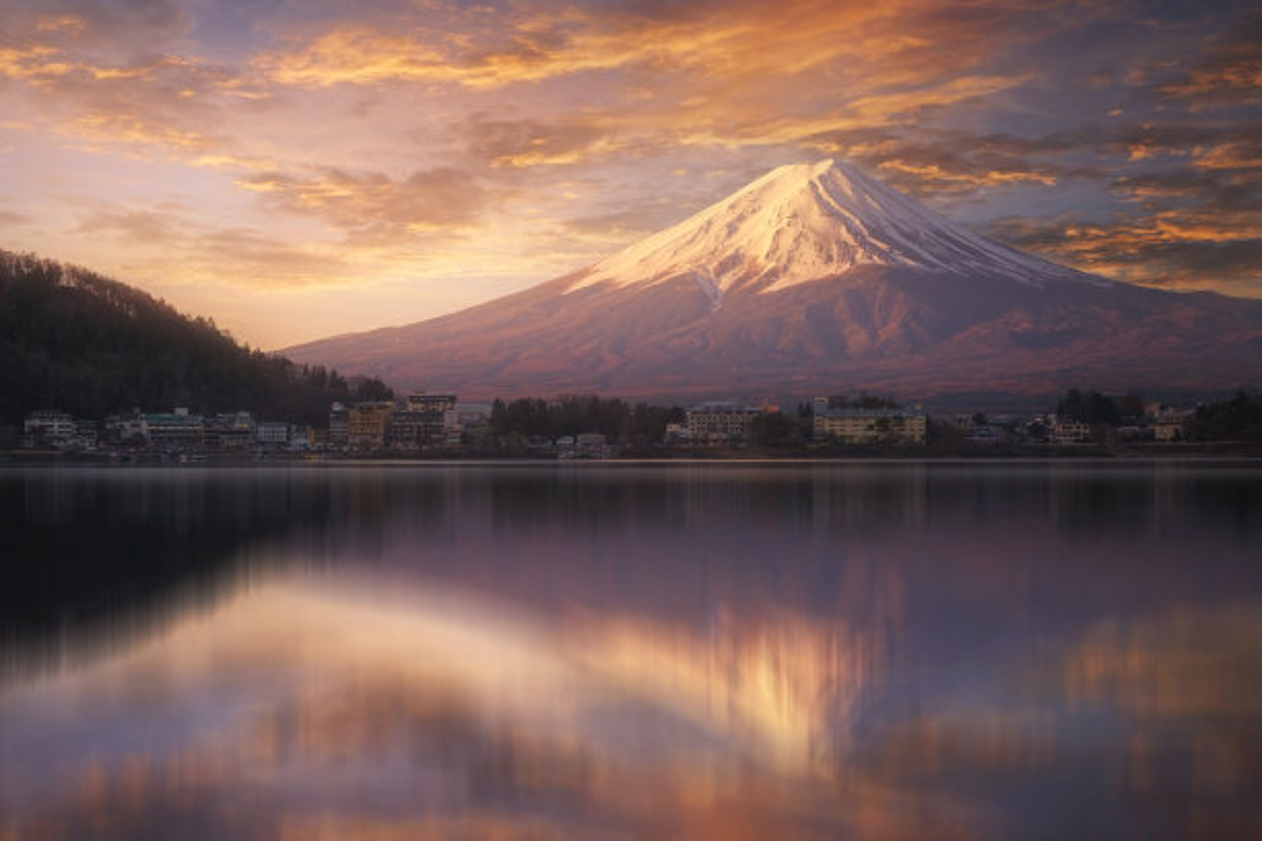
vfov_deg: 28.6
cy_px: 420
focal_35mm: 47
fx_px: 1647
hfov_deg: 41.9
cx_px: 631
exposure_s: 20
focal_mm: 31.5
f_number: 11
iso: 200
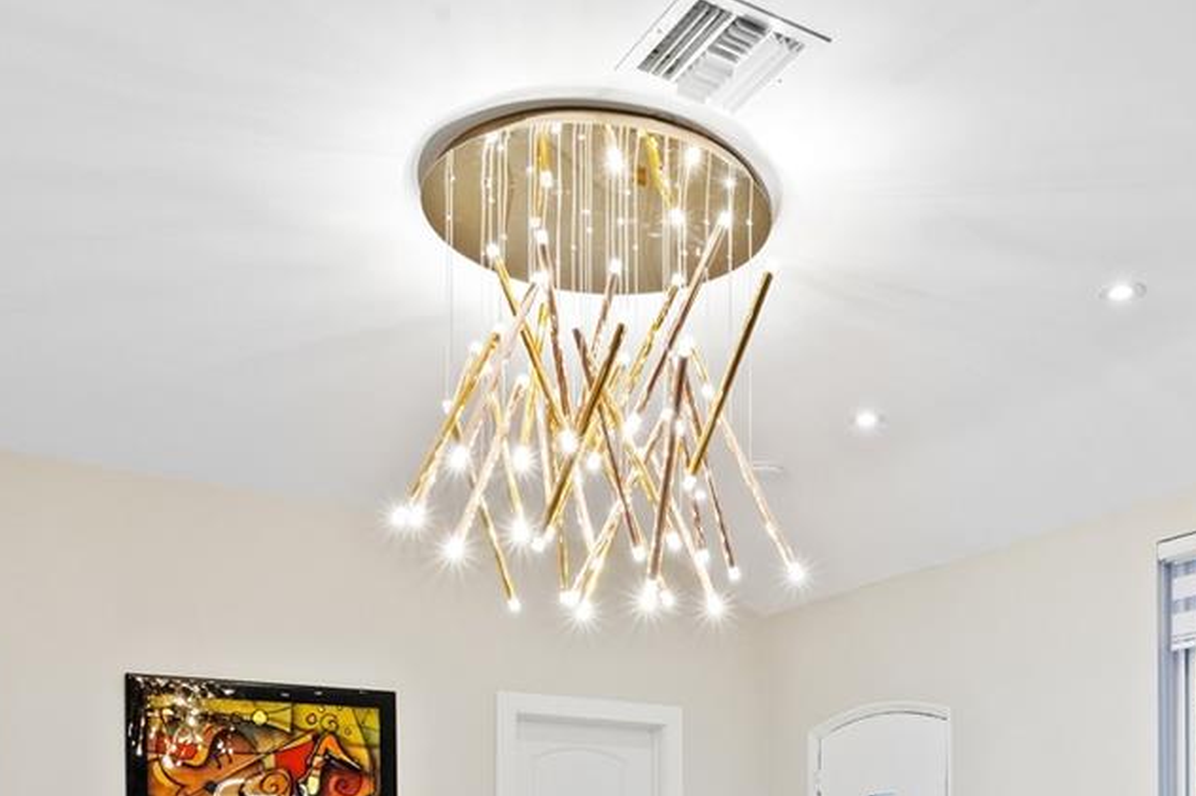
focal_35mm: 38
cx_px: 768
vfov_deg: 31.0
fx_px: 1262
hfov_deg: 50.1
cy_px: 885
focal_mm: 10
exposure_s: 1/25
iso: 1600
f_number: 7.1
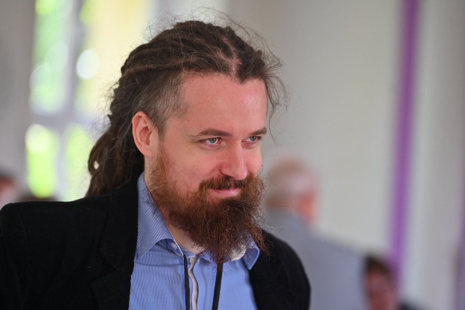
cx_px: 232
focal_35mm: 145
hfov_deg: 14.2
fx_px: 1873
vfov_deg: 9.5
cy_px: 155
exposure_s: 1/400
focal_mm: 145
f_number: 2.8
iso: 720
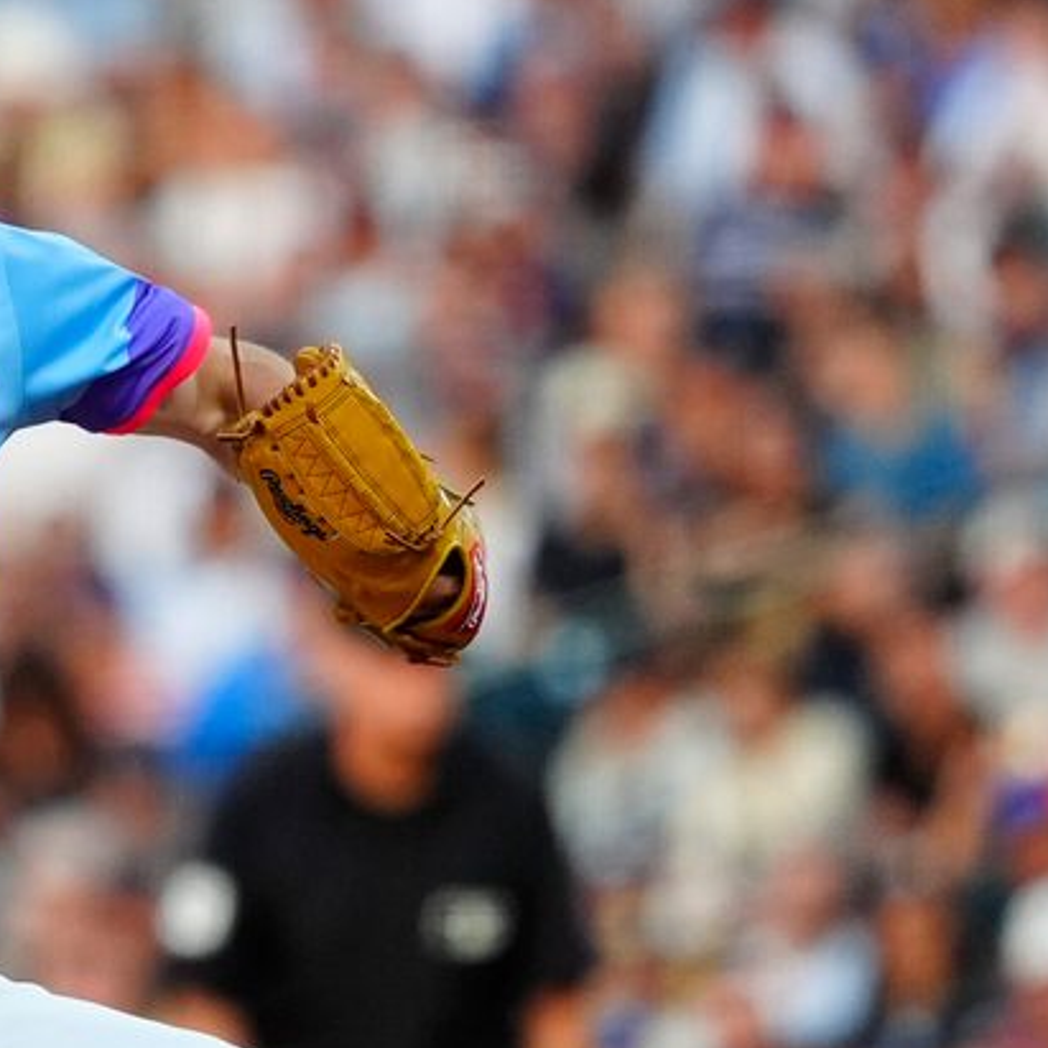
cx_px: -191
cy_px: 525
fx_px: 32642
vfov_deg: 1.8
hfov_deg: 1.8
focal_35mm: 953
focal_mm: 300
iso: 2000
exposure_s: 1/3200
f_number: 2.8
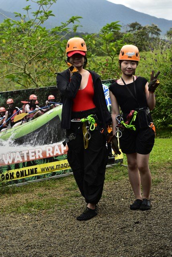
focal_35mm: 75
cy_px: 128
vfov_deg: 27.0
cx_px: 86
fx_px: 536
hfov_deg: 18.2
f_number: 5
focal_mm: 50
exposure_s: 1/250
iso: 100
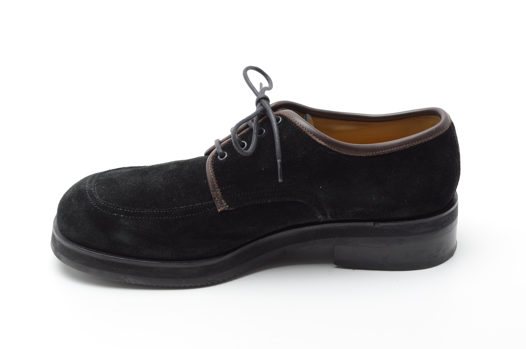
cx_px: 263
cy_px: 174
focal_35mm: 82
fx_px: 1203
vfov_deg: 16.5
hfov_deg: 24.7
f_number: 14
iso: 100
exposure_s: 1/100
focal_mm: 55
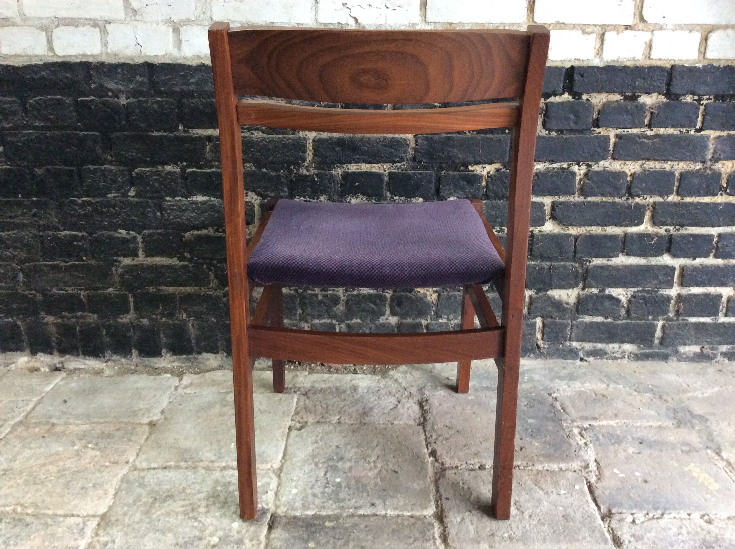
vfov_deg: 44.1
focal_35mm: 32
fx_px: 678
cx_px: 368
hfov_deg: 56.9
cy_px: 274
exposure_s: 1/25
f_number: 2.4
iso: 320
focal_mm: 3.3
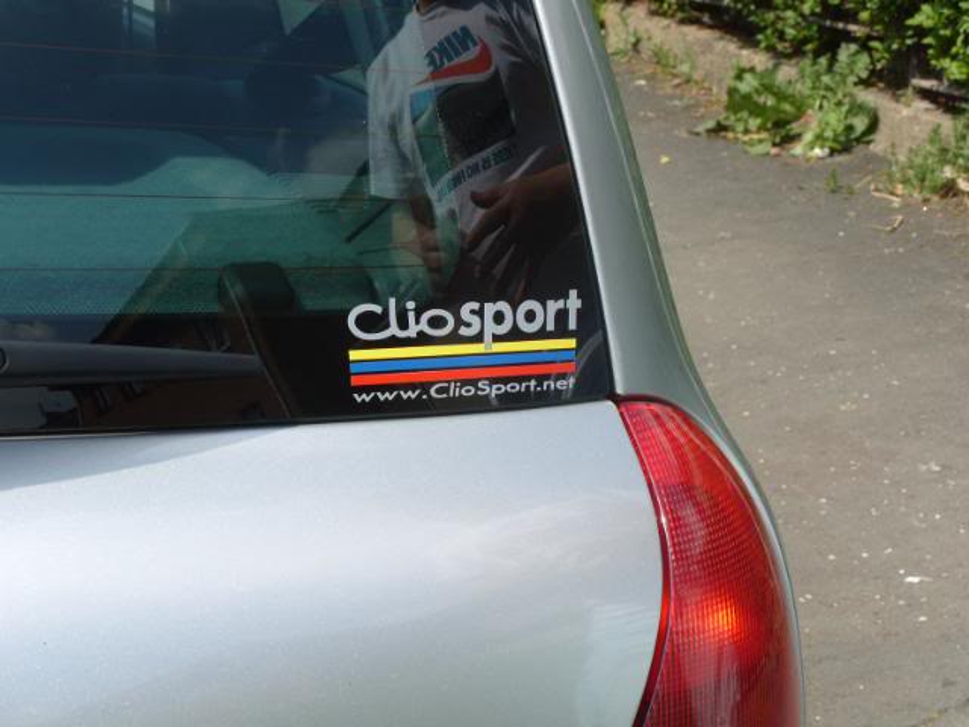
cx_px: 484
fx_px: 2379
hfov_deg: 23.0
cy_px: 364
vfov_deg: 17.4
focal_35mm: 85
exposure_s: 1/500
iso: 80
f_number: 5.7
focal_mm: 18.9
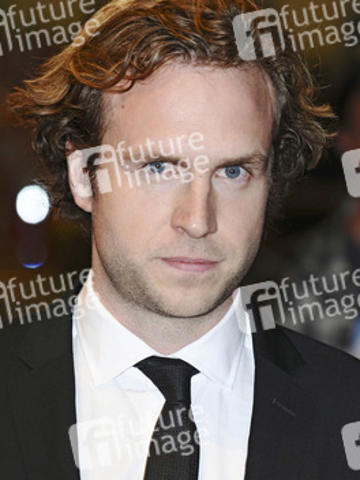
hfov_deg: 5.5
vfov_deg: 7.3
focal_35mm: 271
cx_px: 179
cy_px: 233
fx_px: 3752
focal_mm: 165
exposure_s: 1/160
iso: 320
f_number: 5.6
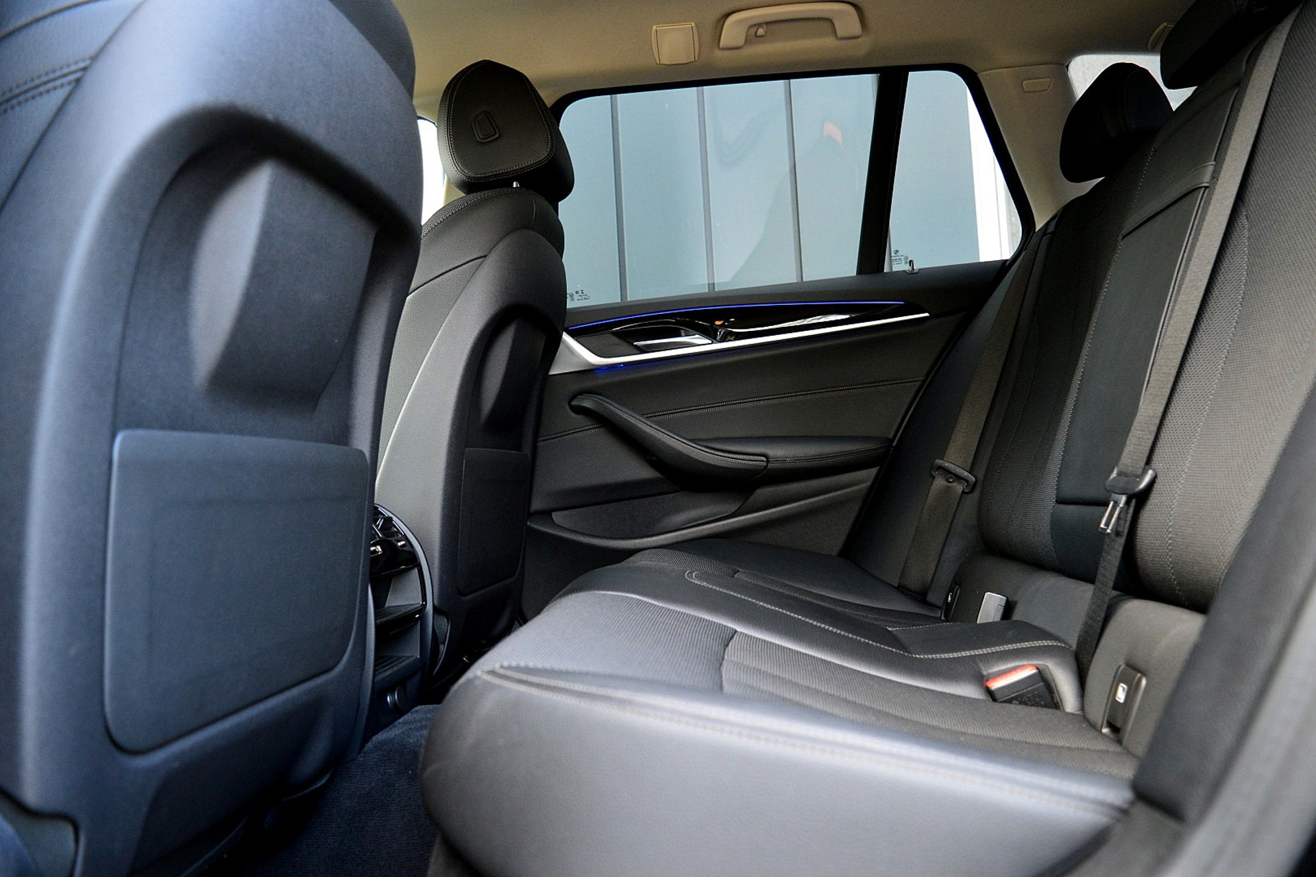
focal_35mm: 30
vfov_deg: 43.6
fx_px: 1097
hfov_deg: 61.9
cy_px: 438
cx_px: 658
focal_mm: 20
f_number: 4
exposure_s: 1/60
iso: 800
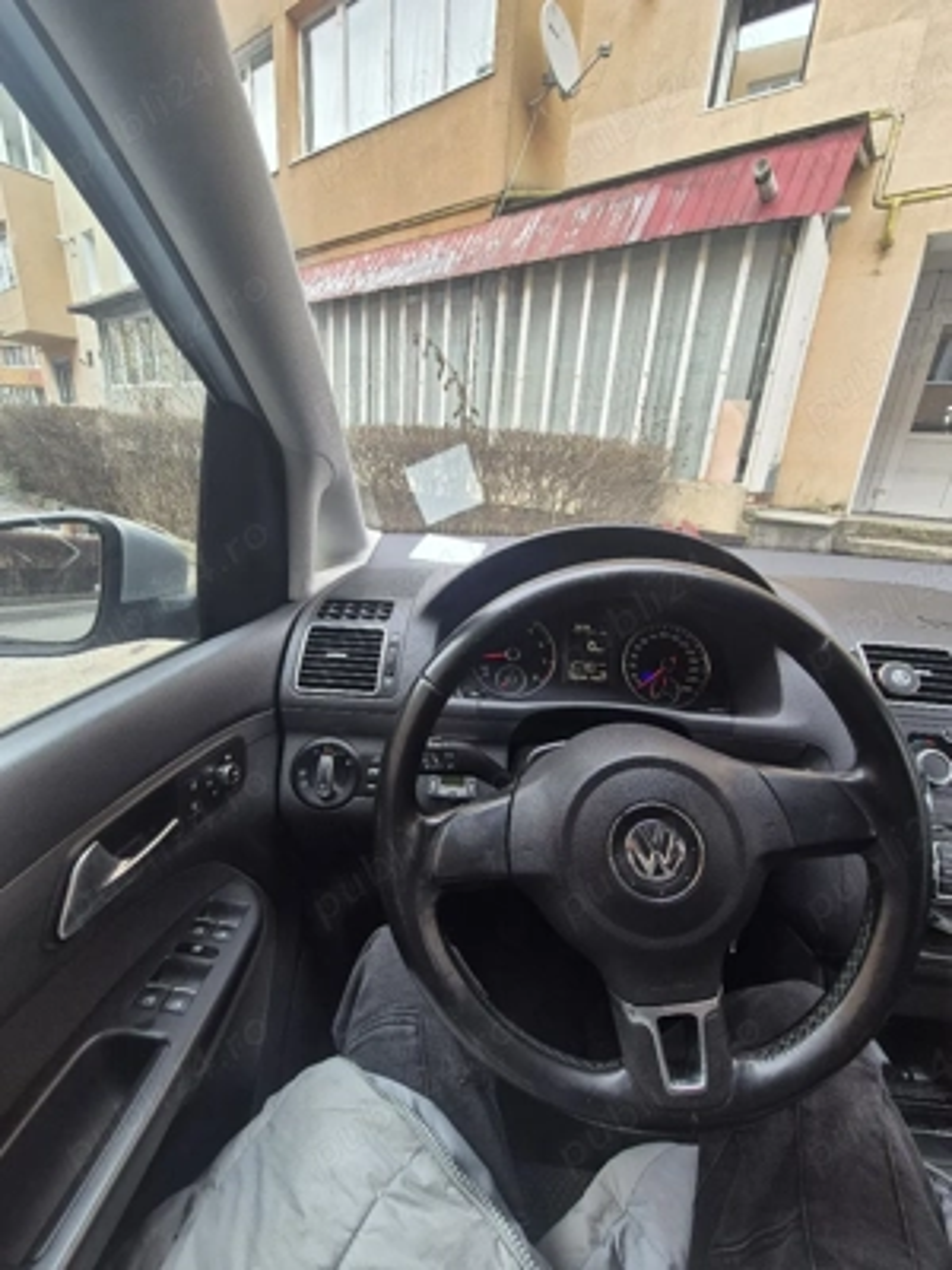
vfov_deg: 106.2
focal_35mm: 13
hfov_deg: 89.9
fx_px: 477
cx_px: 476
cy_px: 635
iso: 80
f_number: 2.2
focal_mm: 2.2
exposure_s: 1/100
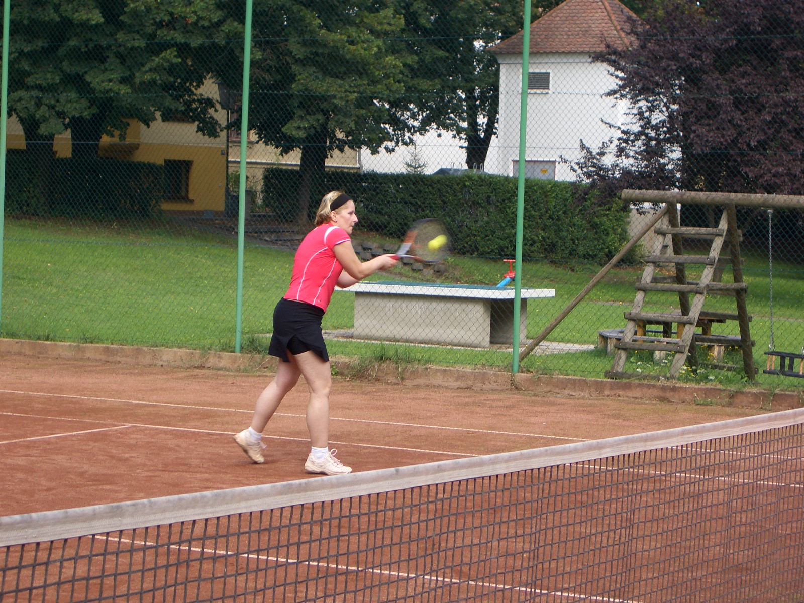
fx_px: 2044
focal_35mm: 88
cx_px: 402
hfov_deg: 22.3
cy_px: 302
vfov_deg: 16.8
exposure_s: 1/125
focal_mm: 14.6
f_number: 4.4
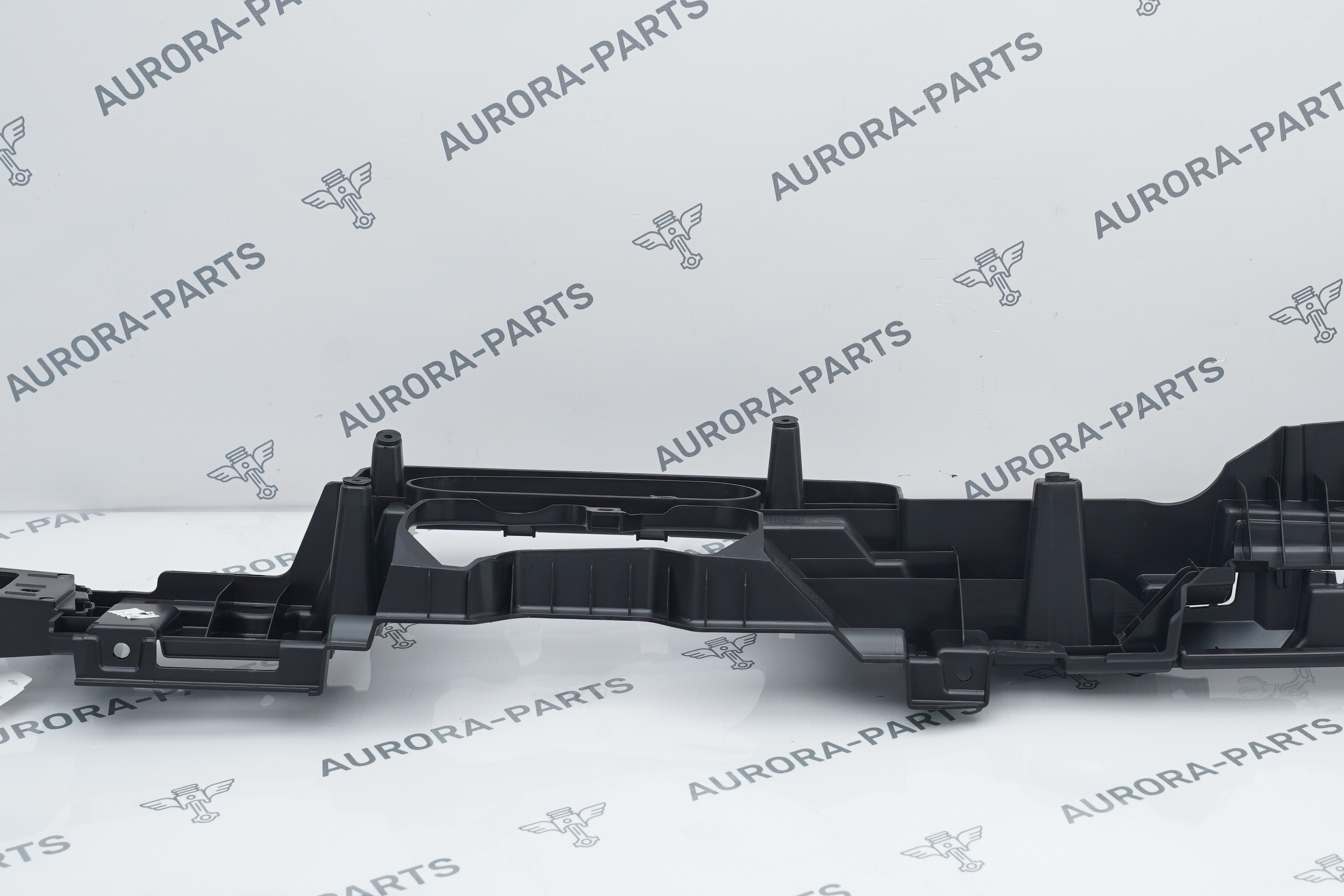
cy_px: 492
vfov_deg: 19.2
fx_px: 2650
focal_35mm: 71
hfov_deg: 28.3
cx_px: 894
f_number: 6.3
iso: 500
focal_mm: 46
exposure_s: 1/160
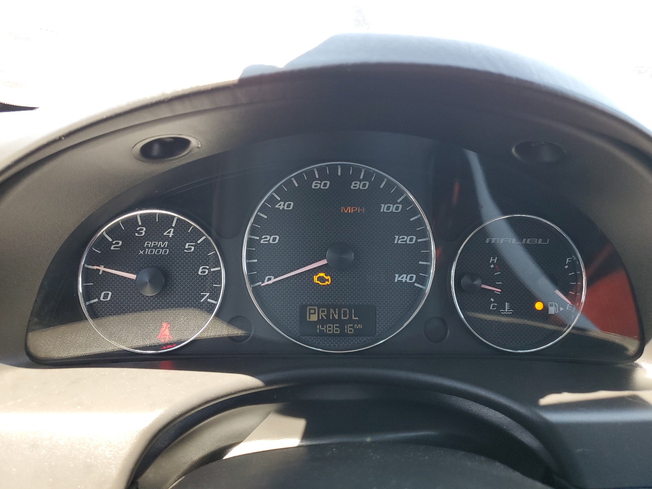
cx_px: 326
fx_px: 490
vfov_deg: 53.1
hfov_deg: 67.3
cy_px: 244
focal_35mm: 26
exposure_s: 1/120
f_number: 1.5
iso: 73
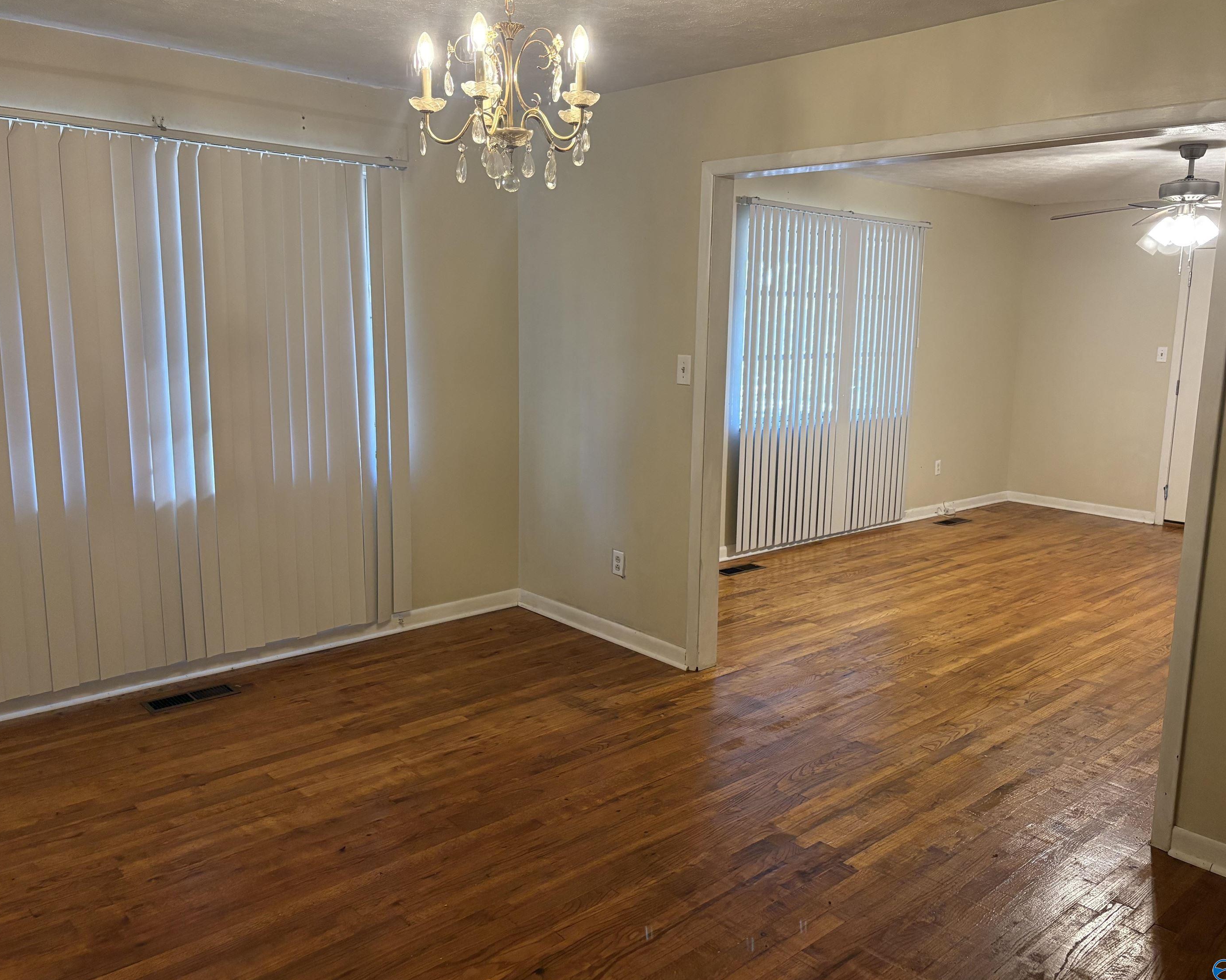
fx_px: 1016
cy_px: 483
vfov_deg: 51.5
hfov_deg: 62.2
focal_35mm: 28
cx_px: 622
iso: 320
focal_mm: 5.96
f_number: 1.6
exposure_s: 1/60
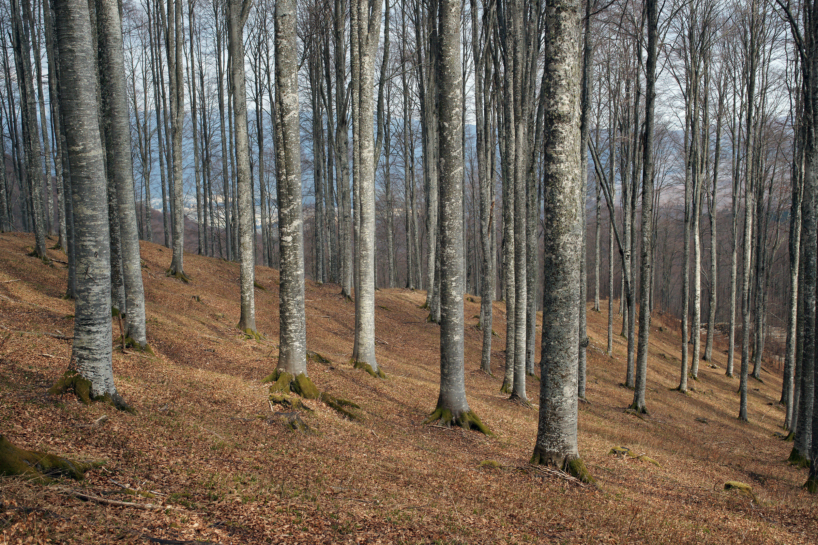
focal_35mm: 40
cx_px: 409
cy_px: 272
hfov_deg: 48.5
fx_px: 909
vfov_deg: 33.4
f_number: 8
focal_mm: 40
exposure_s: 1/250
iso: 200
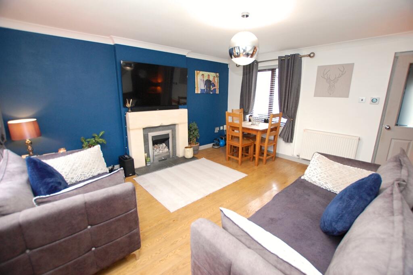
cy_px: 138
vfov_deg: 77.2
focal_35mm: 15
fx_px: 172
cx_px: 206
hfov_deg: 100.4
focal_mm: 10
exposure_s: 1/25
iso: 800
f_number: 3.5
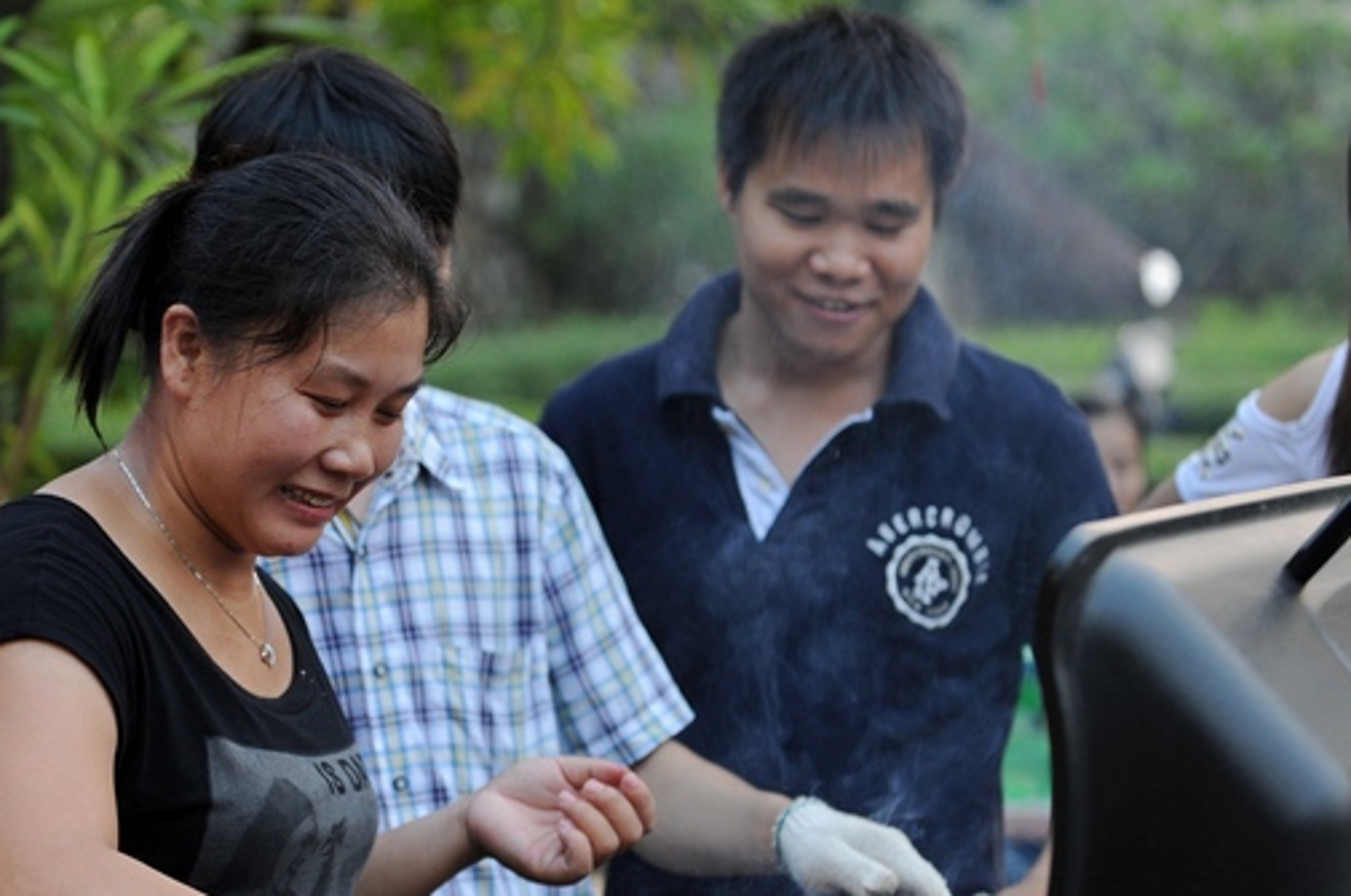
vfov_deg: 12.3
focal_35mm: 111
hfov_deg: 18.4
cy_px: 484
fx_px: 4159
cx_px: 431
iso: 1000
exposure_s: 1/200
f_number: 2.8
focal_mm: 70
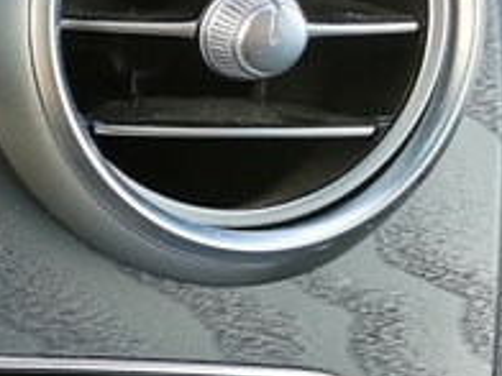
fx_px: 1595
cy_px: 404
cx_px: -374
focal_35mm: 110
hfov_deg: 15.6
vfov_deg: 13.2
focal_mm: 5.58
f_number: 1.8
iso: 200
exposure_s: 1/100
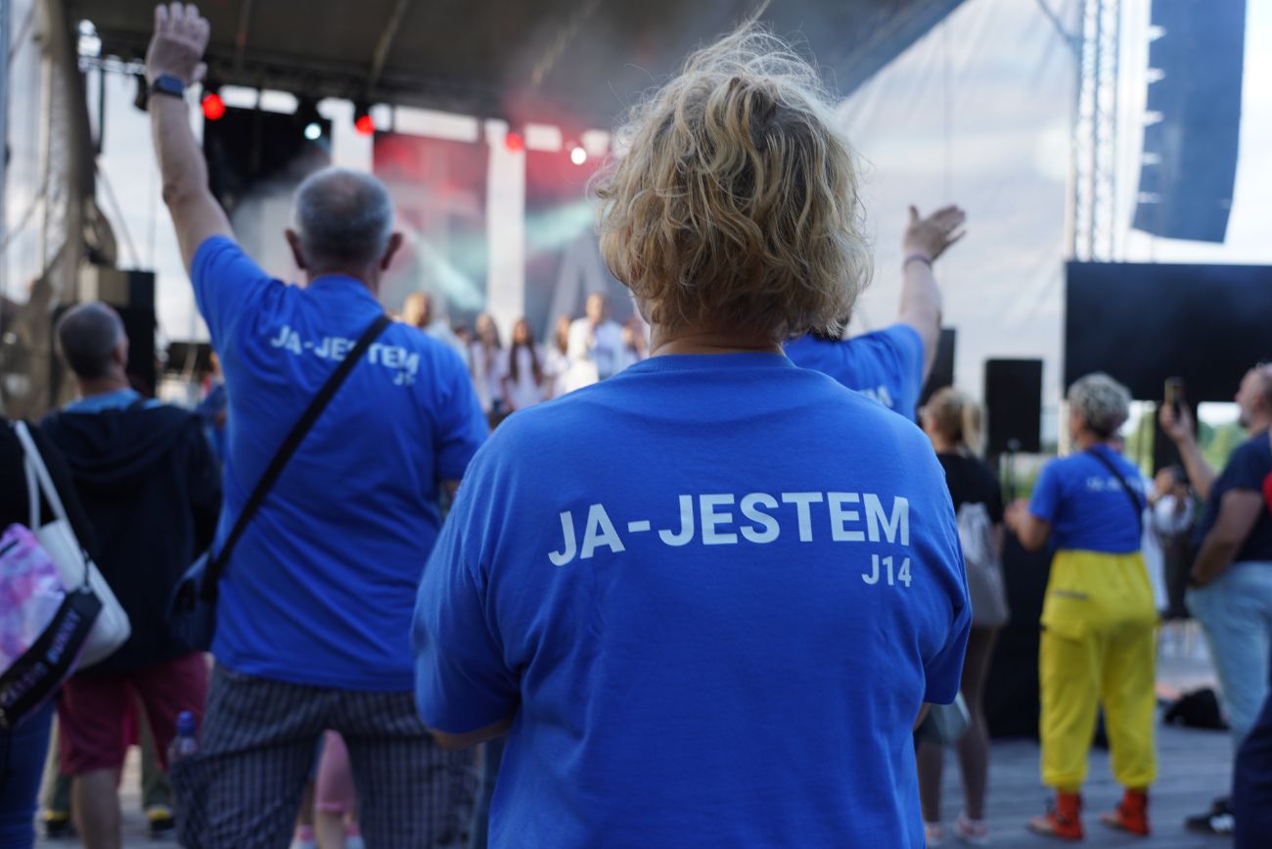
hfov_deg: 51.9
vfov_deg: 35.9
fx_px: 1307
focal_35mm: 37
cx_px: 636
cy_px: 424
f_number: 4.5
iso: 160
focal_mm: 37
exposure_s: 1/100
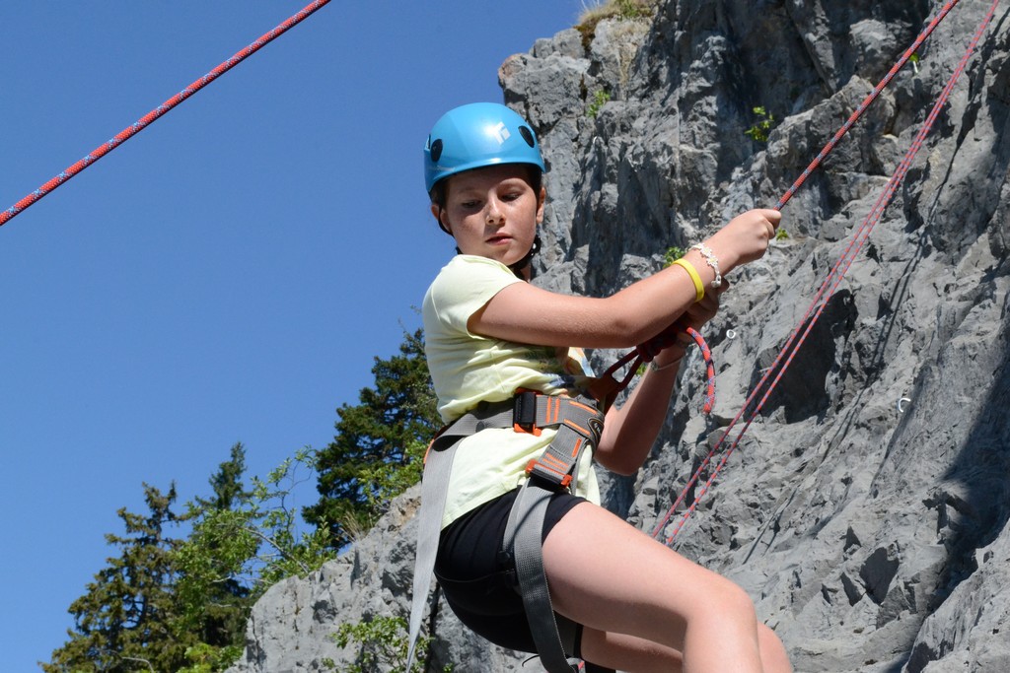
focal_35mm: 82
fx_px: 2315
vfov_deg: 16.6
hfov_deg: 24.6
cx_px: 505
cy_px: 336
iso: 1600
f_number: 16
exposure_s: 1/1000
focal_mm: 55
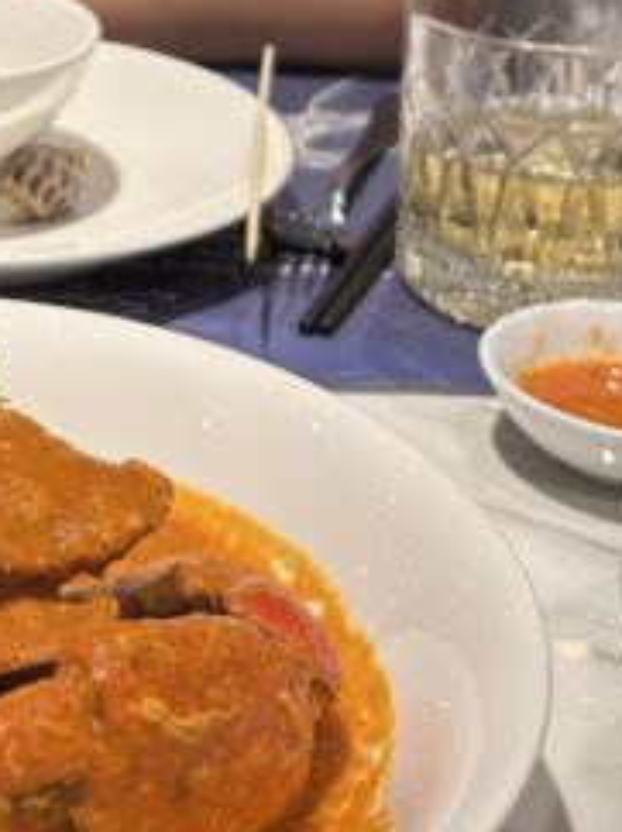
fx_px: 2064
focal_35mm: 86
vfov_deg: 21.1
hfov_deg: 16.5
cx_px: -86
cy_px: -182
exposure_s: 1/100
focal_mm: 5.7
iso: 80
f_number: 1.5
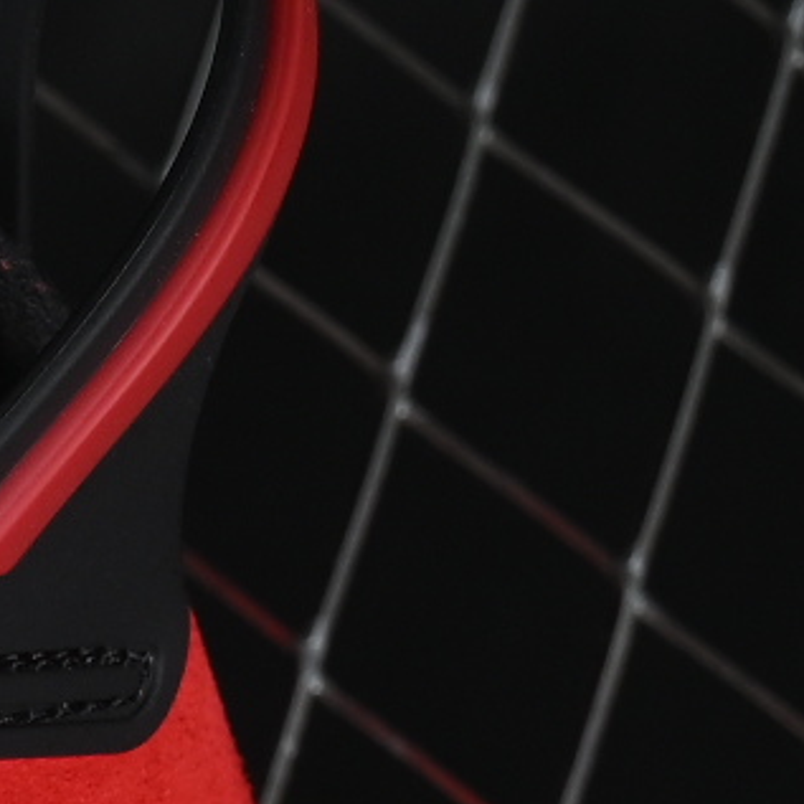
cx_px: -1973
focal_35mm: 560
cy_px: 951
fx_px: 14715
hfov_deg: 3.1
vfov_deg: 3.1
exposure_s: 1/60
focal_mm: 50
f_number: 8
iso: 160
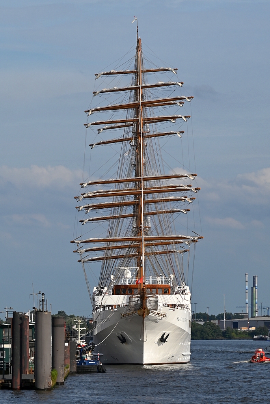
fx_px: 1347
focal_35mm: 120
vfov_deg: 17.0
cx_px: 135
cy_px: 202
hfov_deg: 11.4
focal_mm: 120
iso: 100
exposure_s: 1/640
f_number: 7.1
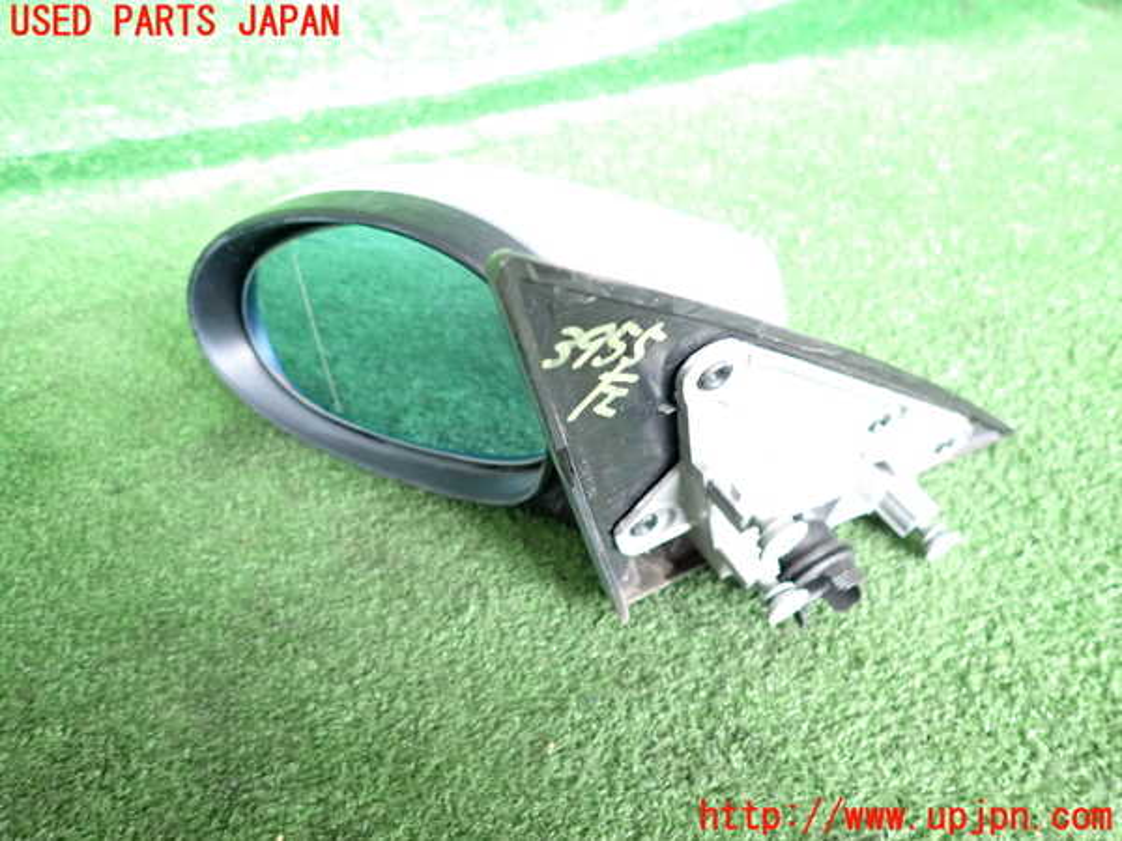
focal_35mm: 25
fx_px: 810
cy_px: 420
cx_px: 561
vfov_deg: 54.9
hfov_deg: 69.4
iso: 250
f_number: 2
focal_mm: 4.5
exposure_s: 1/30
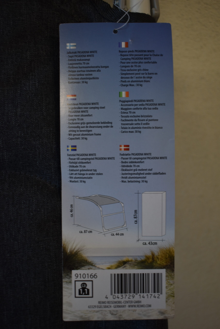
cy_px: 164
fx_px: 344
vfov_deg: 51.3
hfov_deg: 35.5
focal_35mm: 38
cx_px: 110
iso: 250
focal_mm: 25
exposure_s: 1/40
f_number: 4
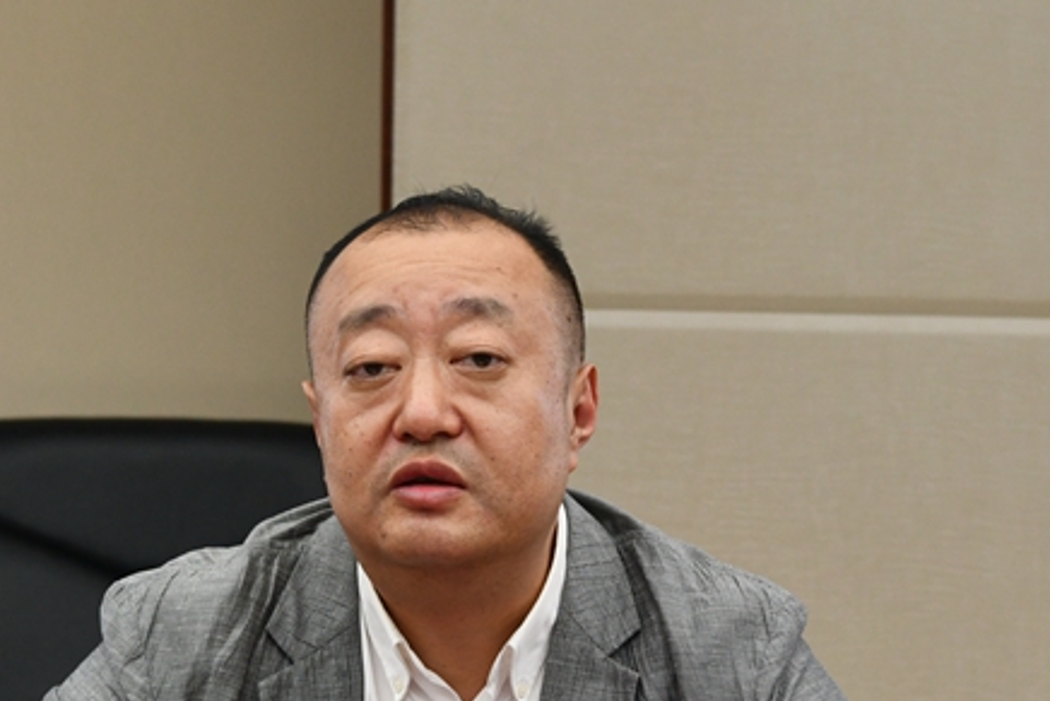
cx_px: 453
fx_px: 3209
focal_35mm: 110
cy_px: 603
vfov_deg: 12.4
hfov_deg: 18.6
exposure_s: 1/200
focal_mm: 60
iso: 1000
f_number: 6.3
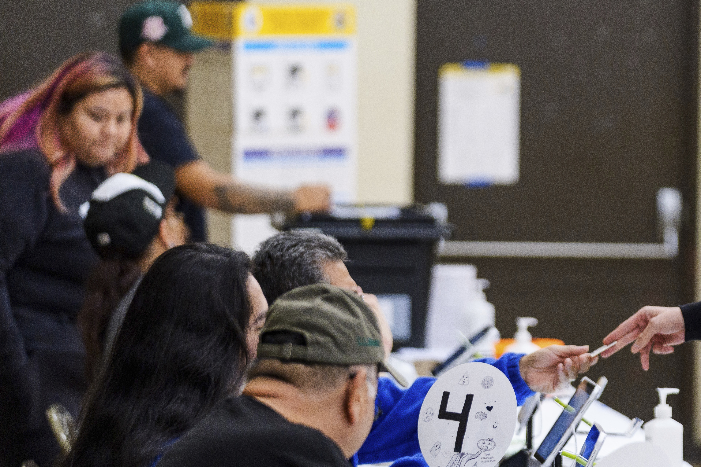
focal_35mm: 221
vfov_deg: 6.2
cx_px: 514
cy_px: 294
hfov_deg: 9.3
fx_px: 4303
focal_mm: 136
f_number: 2.8
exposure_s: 1/160
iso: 1600
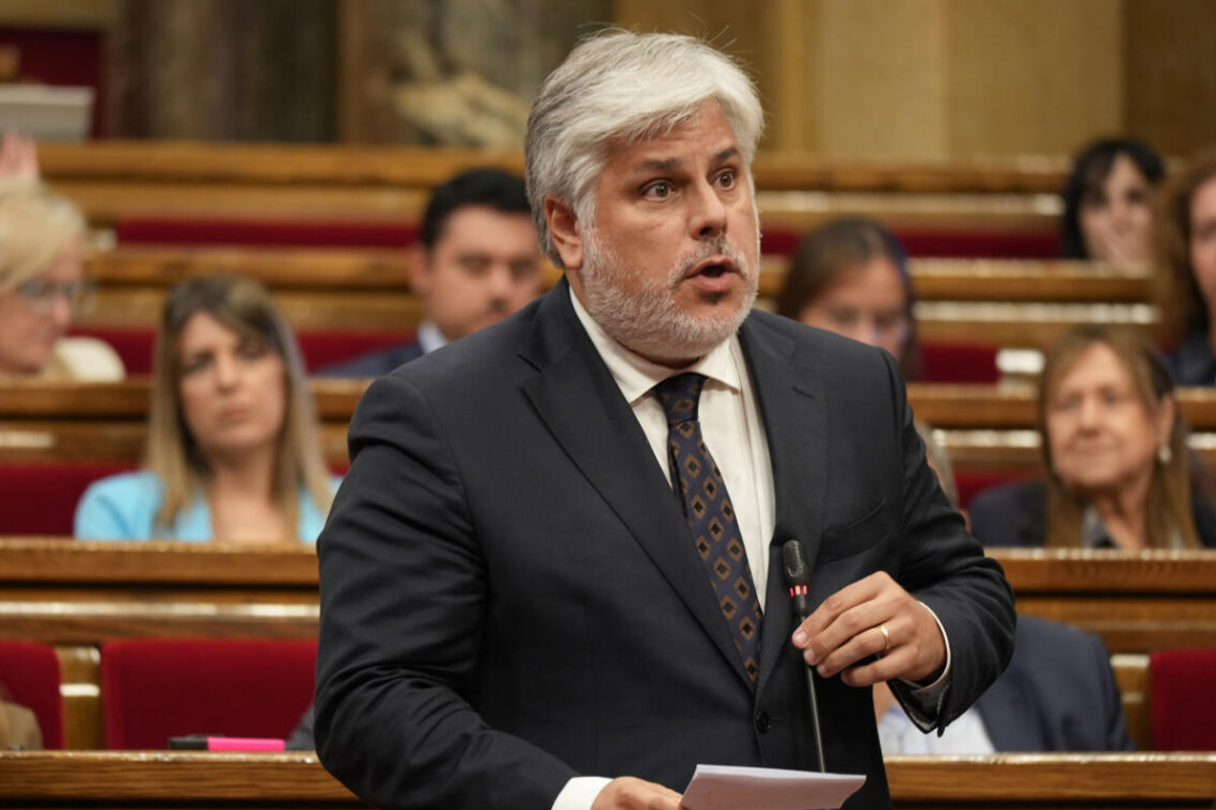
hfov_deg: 9.5
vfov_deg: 6.3
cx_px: 635
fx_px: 7328
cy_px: 432
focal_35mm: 217
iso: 1600
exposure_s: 1/125
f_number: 4
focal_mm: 200
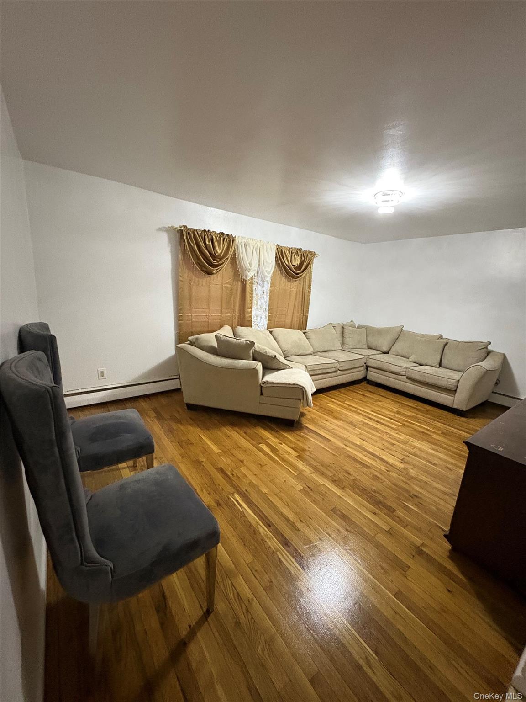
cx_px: 263
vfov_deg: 102.1
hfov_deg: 85.7
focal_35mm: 14
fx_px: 284
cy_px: 351
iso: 800
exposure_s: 1/40
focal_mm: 2.22
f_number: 2.2
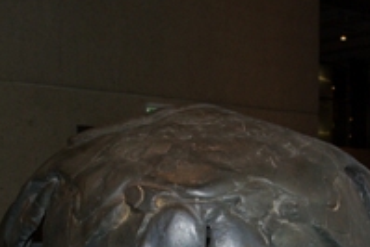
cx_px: 208
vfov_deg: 16.4
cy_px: 262
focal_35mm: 81
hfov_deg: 25.0
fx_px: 833
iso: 400
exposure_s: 1/45
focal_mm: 24
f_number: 8
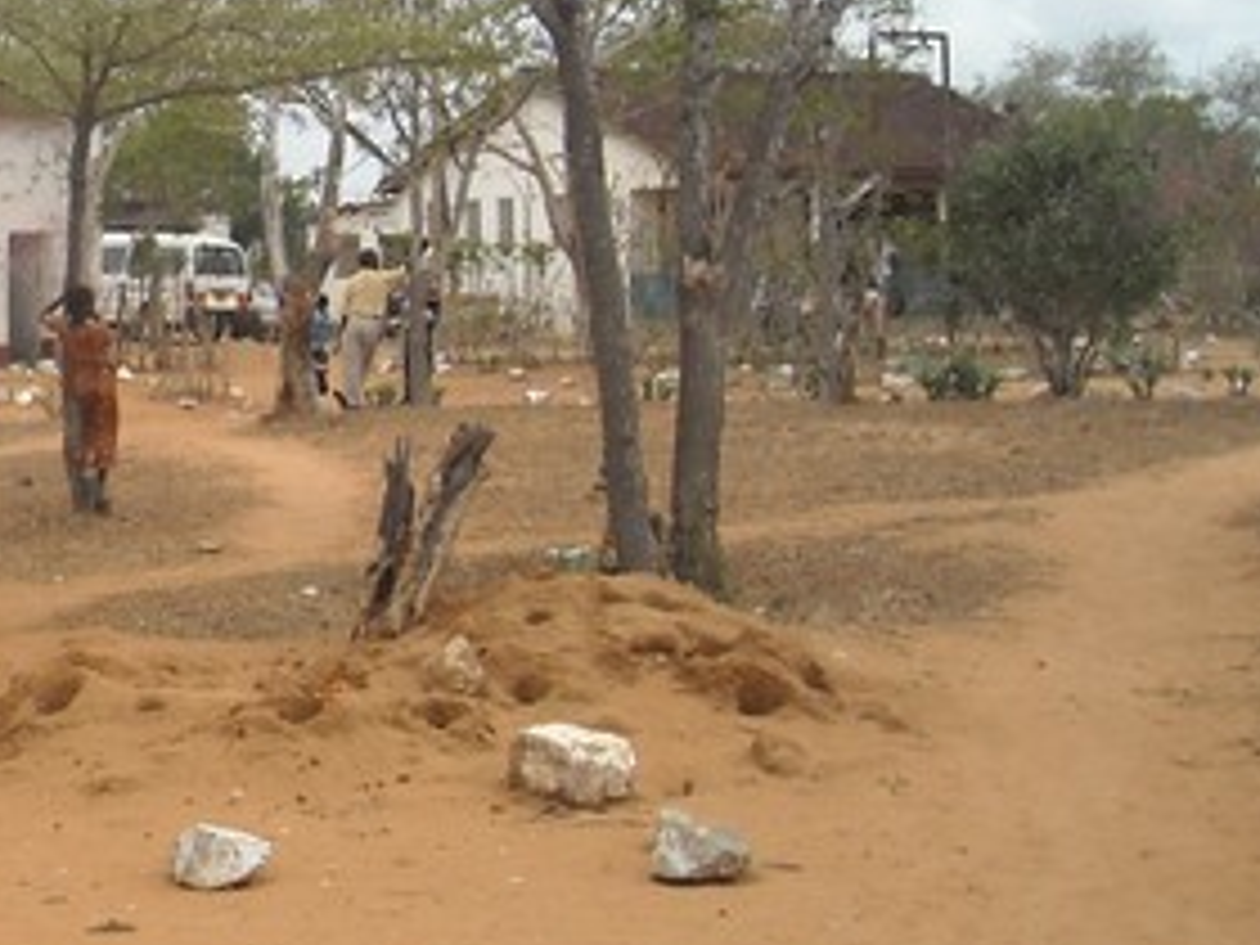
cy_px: 202
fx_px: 3640
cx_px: -508
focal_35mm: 100
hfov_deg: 18.0
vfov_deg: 14.7
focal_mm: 5.7
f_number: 5.6
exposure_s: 1/135
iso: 64
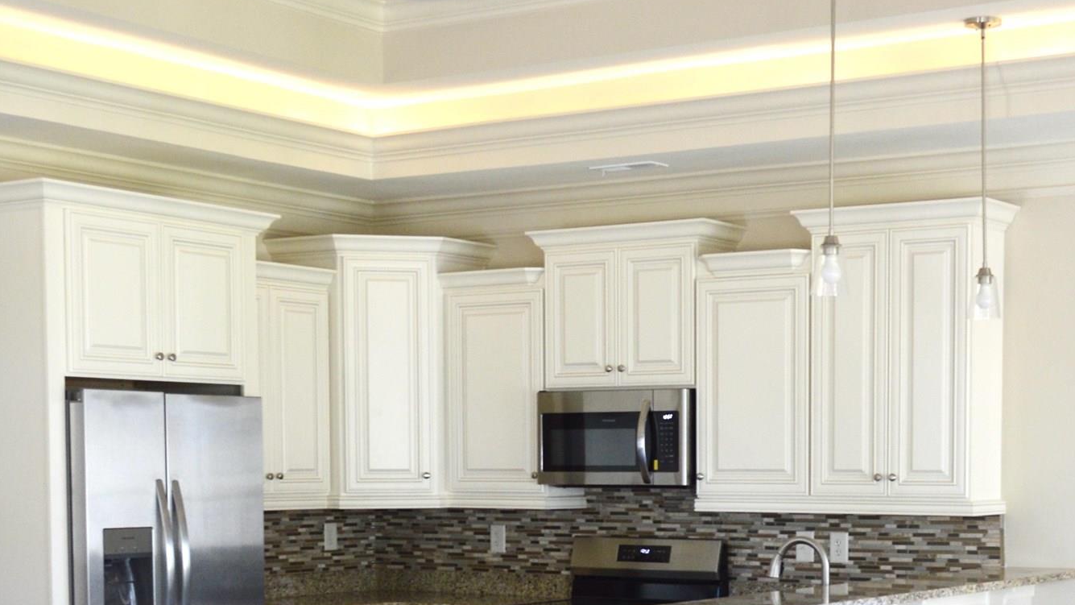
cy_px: 596
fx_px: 1853
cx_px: 641
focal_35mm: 65
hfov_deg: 32.3
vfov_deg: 18.1
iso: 400
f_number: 4
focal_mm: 18
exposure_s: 1/60
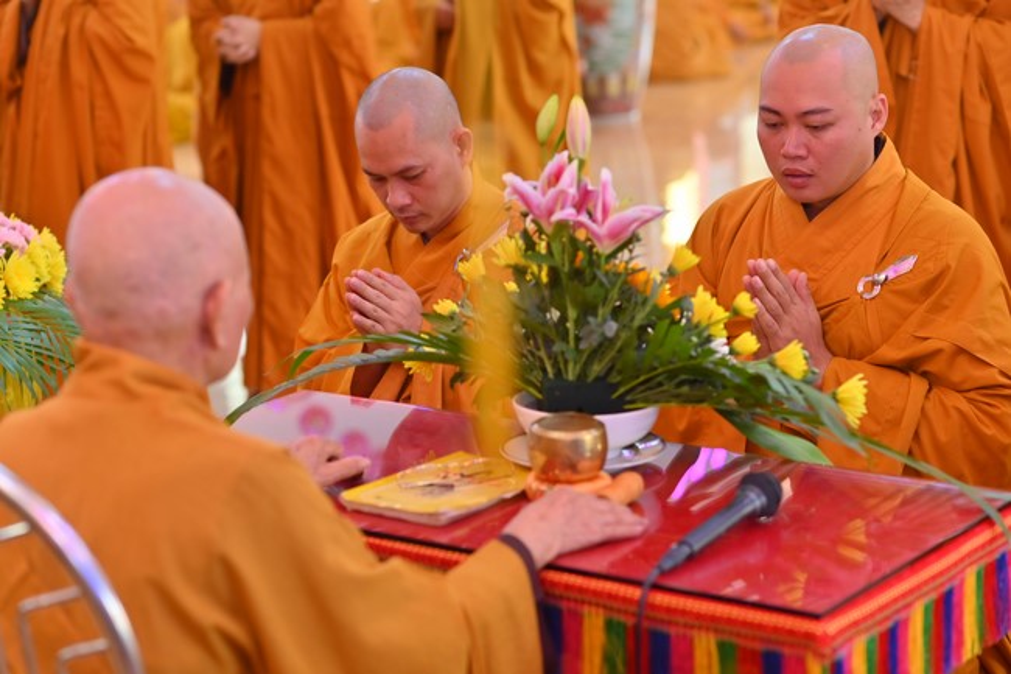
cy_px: 337
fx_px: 2386
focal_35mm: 85
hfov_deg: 23.9
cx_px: 506
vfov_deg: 16.1
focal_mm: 85
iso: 800
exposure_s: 1/125
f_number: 3.5
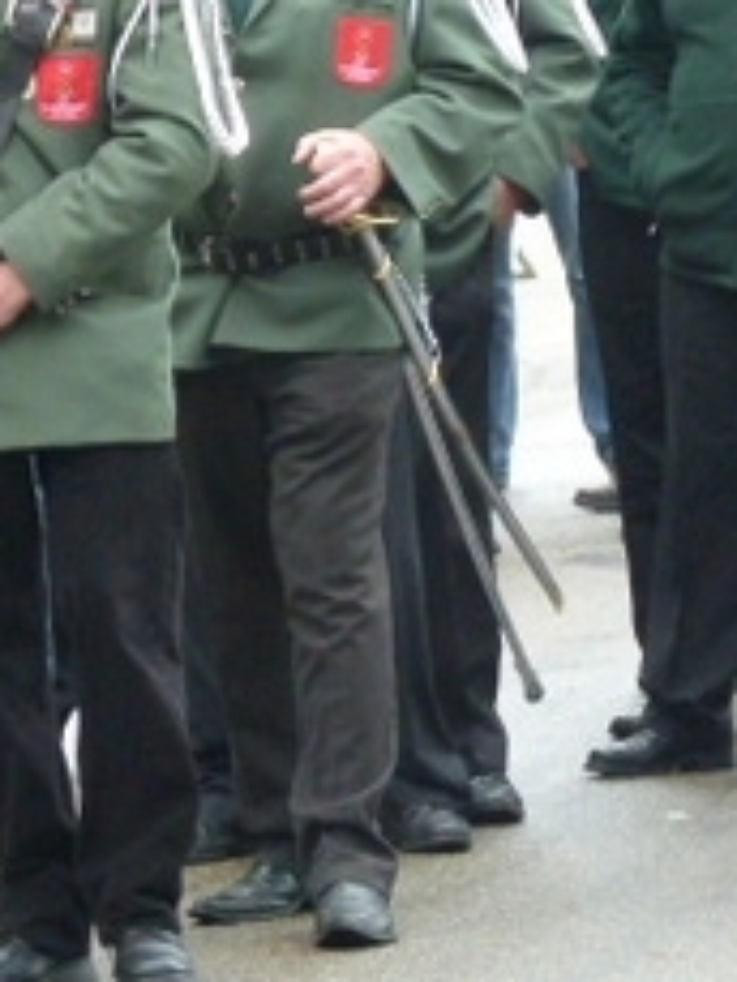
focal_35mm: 404
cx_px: 184
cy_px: 210
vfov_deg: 4.9
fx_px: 11458
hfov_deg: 3.7
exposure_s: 1/80
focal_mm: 27.8
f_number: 3.7
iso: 250
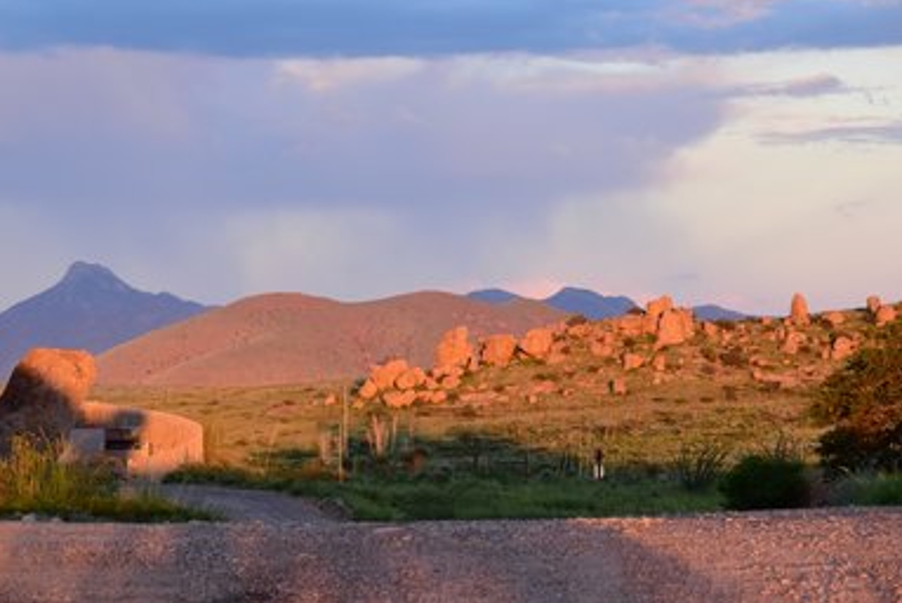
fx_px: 3611
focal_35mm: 144
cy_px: 305
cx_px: 433
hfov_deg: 14.2
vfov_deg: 9.5
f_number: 6.3
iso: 450
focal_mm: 92
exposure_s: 1/125
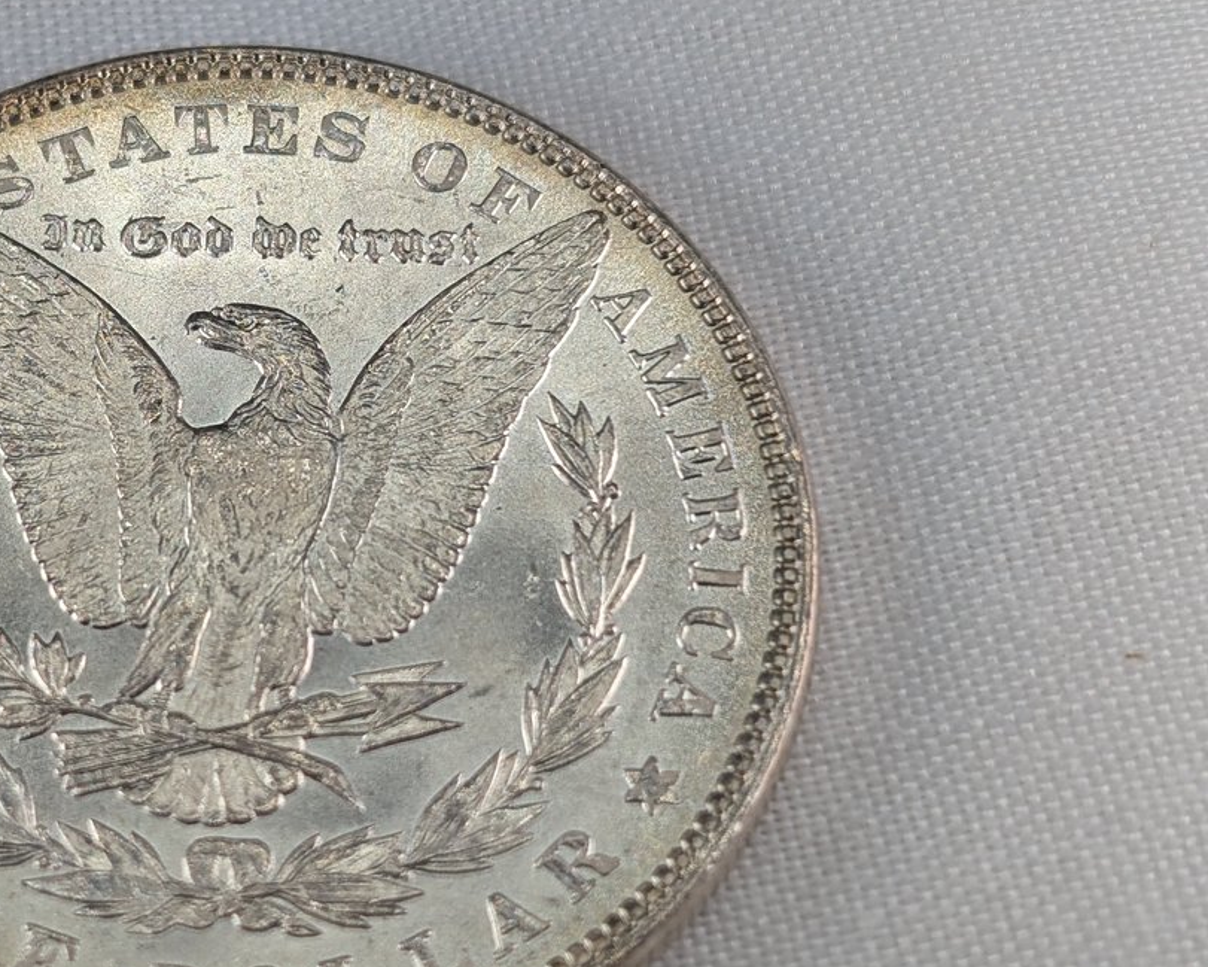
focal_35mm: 89
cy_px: 543
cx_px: 257
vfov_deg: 17.3
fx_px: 3182
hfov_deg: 21.3
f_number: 1.68
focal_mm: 6.9
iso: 24
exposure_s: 1/935
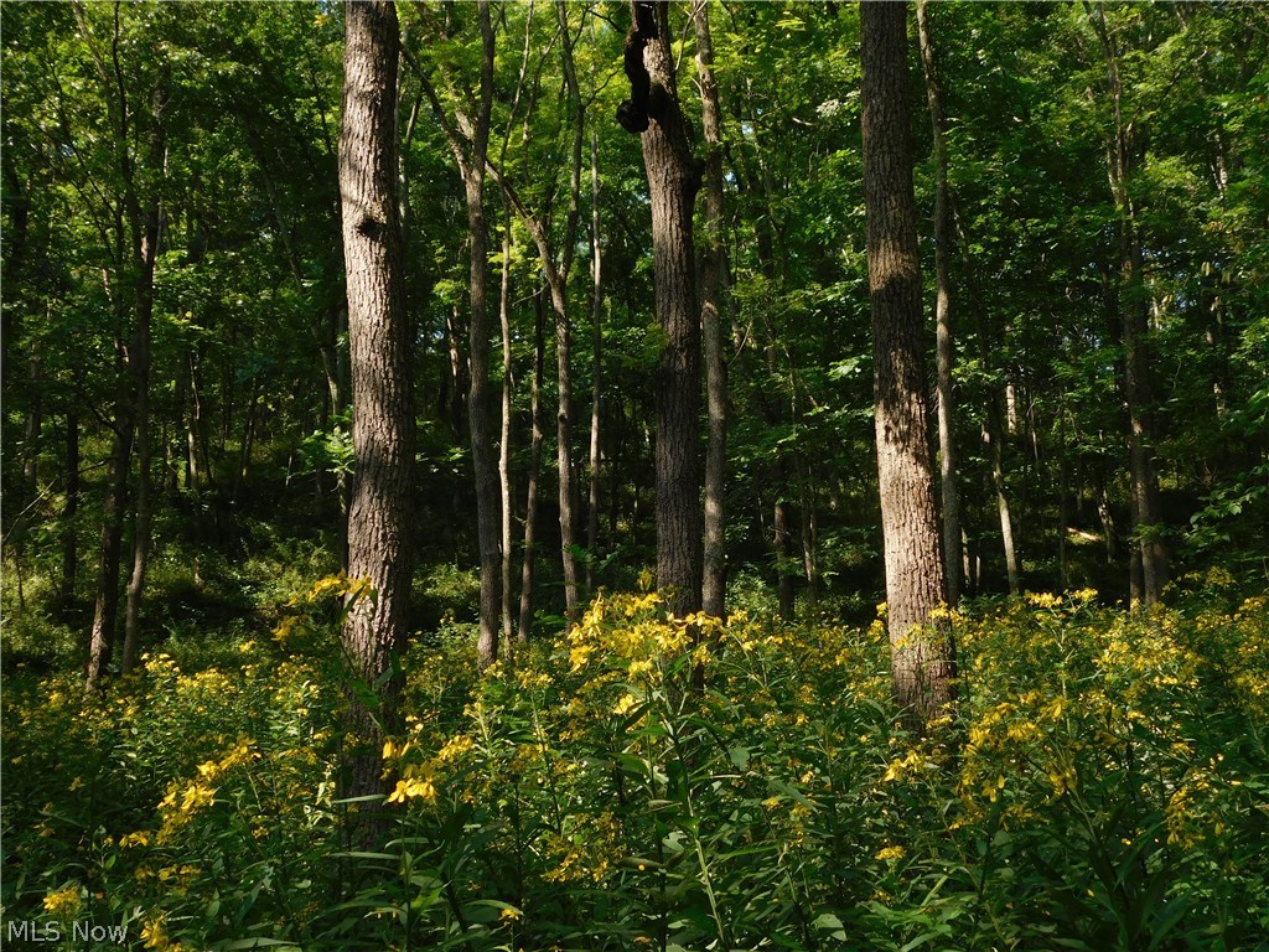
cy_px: 476
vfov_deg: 36.0
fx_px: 1466
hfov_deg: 46.8
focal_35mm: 40
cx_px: 634
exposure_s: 1/250
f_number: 3.6
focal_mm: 7.1
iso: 125
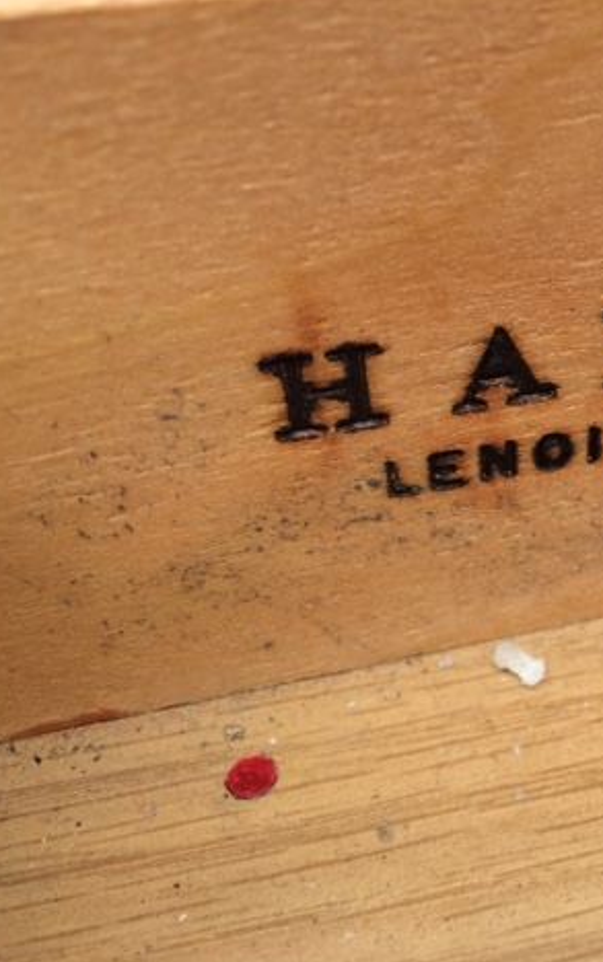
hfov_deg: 28.3
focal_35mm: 42
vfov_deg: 47.2
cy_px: 487
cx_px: 634
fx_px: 1103
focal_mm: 4.15
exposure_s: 1/519
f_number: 2.2
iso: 32
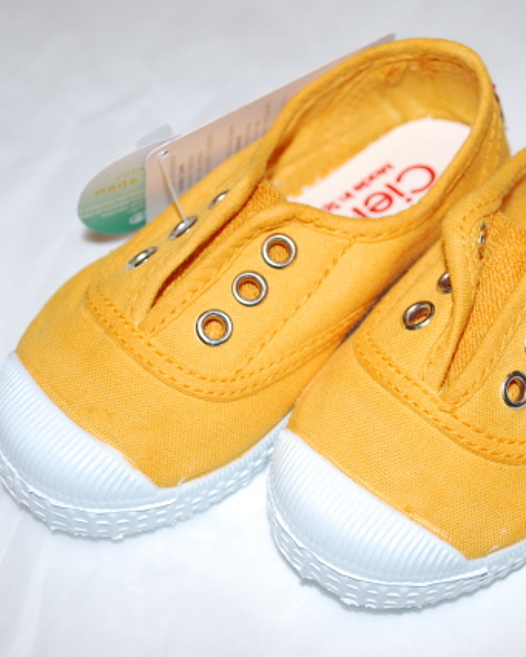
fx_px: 1401
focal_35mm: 72
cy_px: 328
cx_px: 372
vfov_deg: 26.4
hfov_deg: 21.1
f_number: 5
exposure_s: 1/60
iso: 200
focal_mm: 34
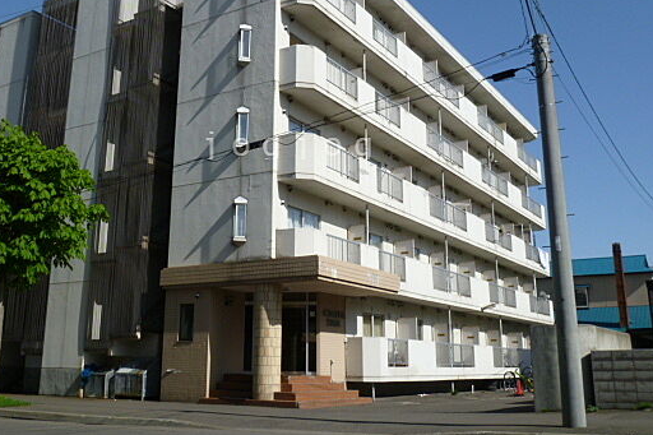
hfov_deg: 49.5
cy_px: 144
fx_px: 707
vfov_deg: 33.9
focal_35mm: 39
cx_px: 291
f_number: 5
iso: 80
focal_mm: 5.4
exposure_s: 1/400
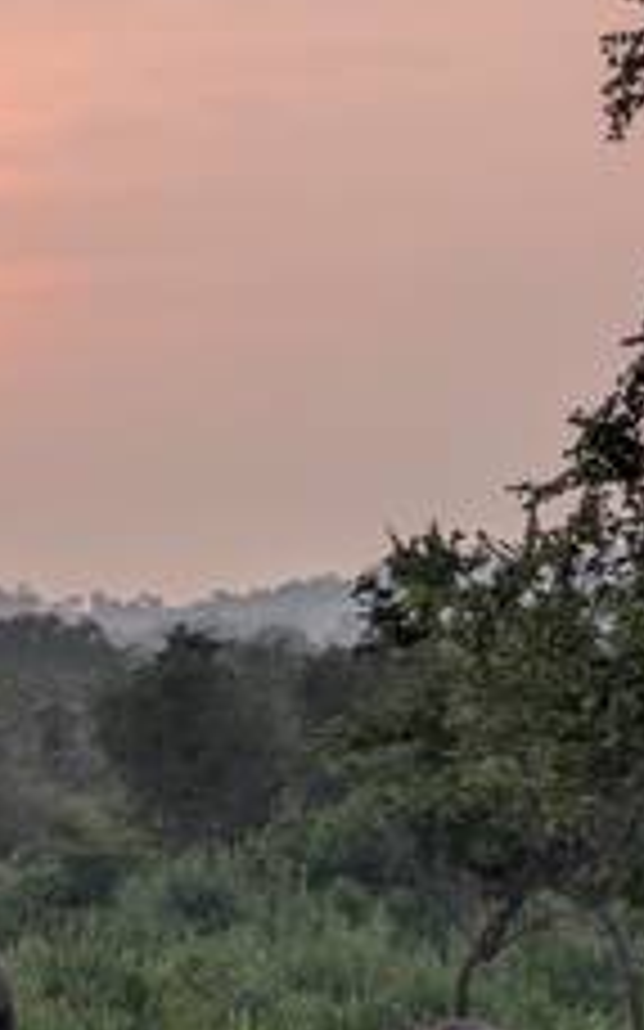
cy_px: 533
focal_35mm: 151
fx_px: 4243
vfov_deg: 13.9
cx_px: 234
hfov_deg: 8.7
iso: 53
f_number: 1.89
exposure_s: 1/1395
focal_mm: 5.43
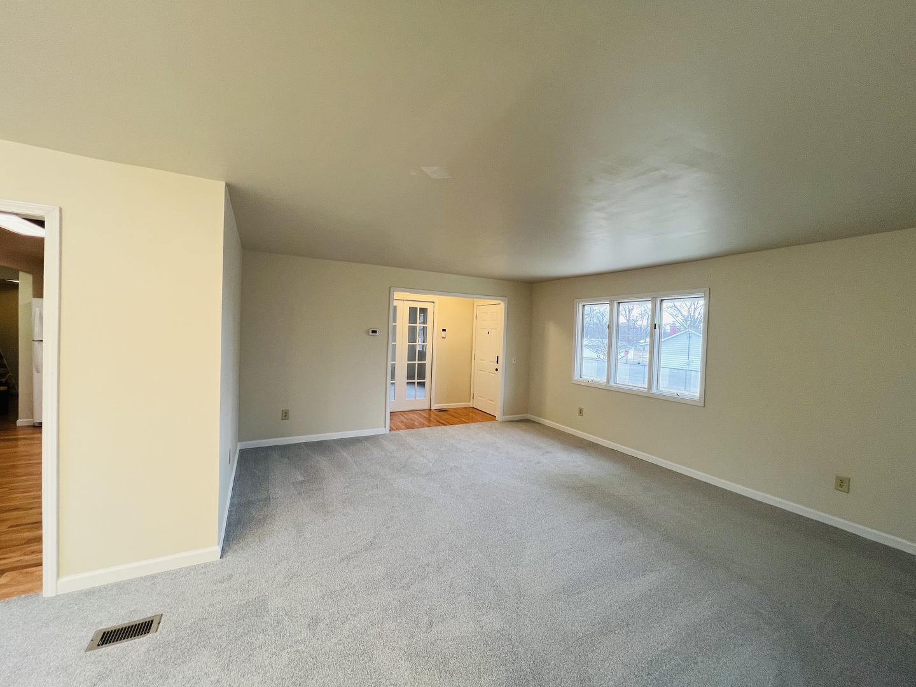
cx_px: 458
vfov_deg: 89.9
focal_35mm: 13
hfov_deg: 106.2
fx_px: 344
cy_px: 344
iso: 125
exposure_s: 1/60
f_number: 1.8
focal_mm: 1.57
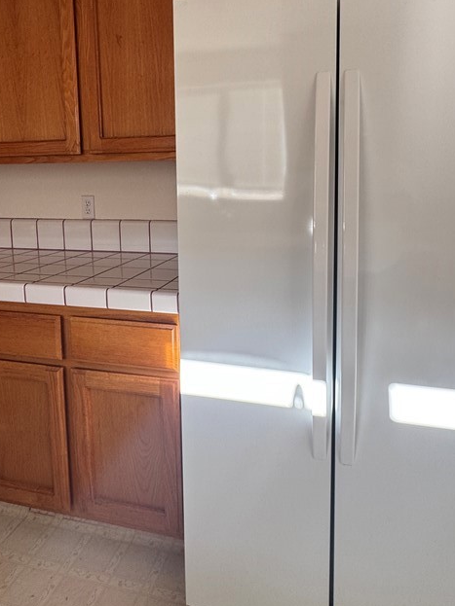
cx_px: 250
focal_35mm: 23
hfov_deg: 58.7
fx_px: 403
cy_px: 213
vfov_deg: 72.2
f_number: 2.2
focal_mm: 2.22
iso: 64
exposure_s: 1/99
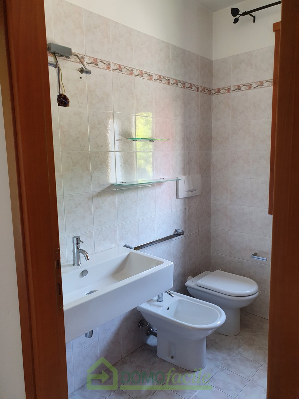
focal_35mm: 26
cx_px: 150
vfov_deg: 67.3
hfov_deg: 53.1
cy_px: 200
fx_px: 299
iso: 250
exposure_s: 1/50
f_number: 2.4
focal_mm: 4.32
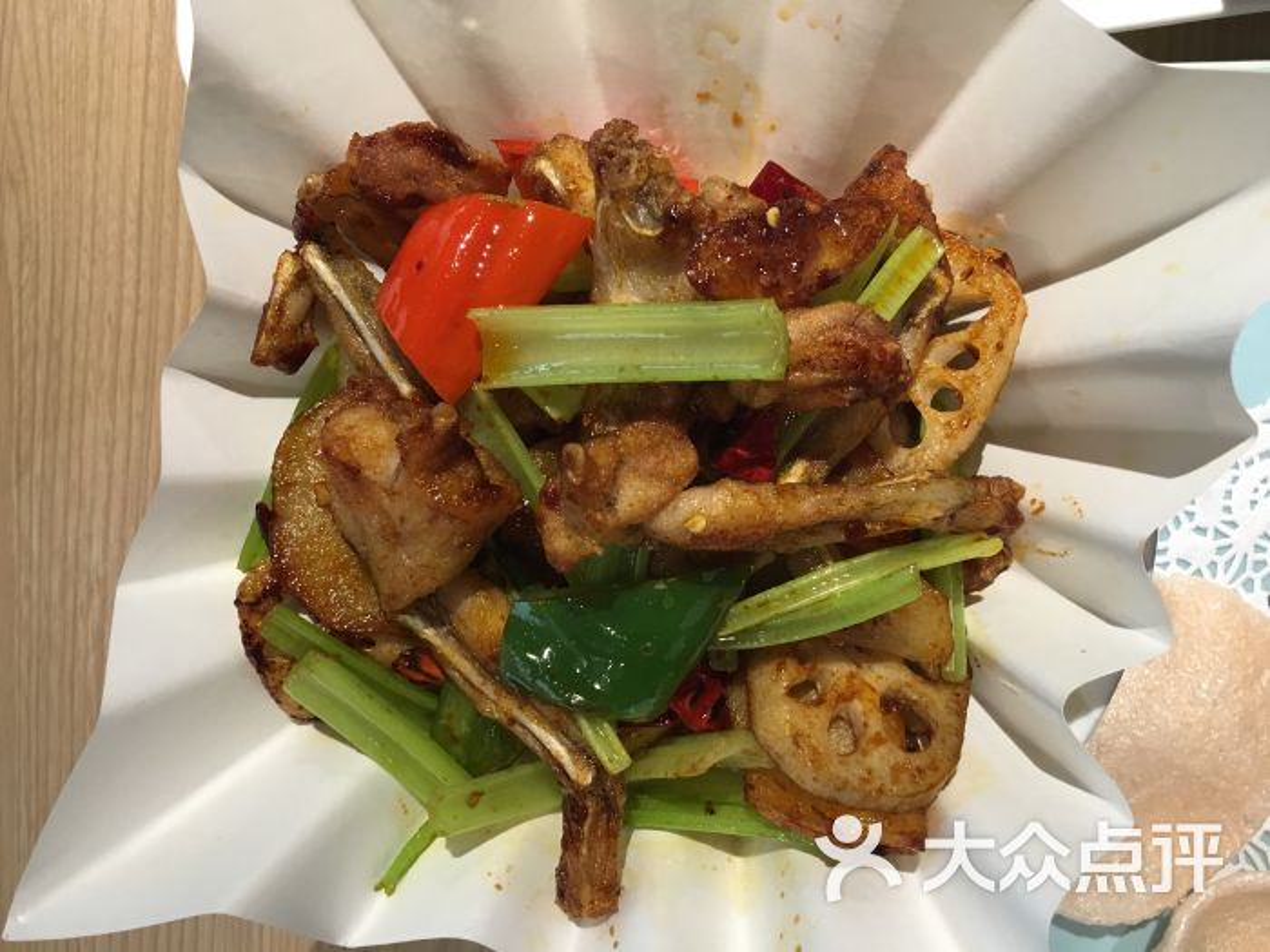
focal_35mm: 29
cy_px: 476
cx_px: 635
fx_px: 1064
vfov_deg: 48.2
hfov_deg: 61.7
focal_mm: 4.15
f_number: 2.2
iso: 50
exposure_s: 1/17
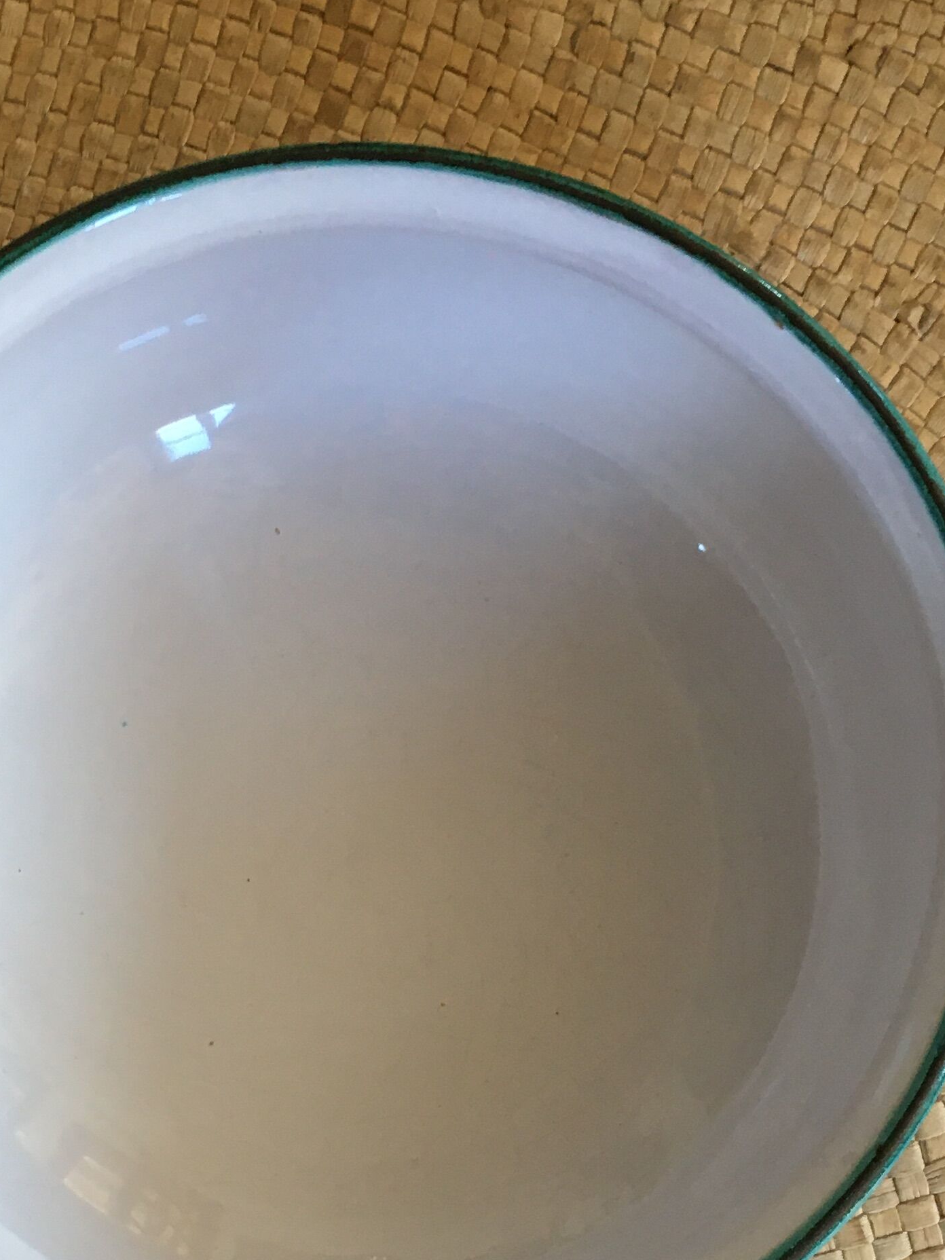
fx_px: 2293
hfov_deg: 23.1
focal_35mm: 63
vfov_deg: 30.1
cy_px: 988
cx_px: 263
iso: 80
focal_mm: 4.15
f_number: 2.2
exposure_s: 1/33
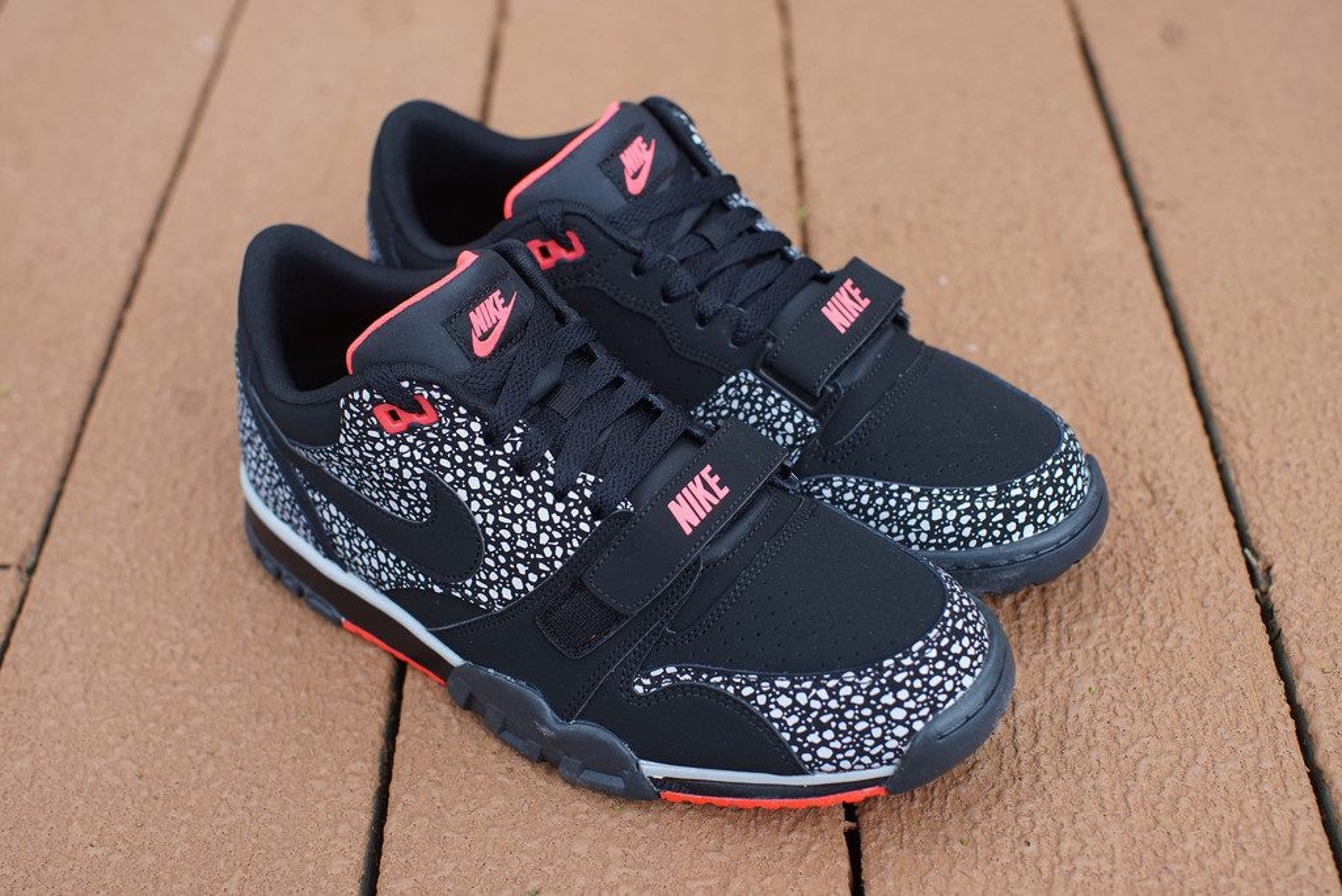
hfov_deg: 39.6
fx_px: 1865
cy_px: 448
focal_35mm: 50
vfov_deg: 27.0
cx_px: 671
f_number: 5
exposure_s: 1/500
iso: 500
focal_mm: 50
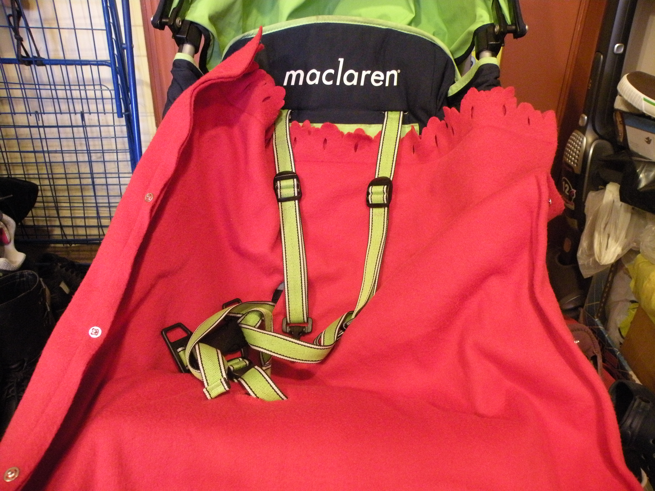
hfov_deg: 65.3
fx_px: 511
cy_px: 246
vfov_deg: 51.4
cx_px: 328
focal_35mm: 27
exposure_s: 1/8
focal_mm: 4.7
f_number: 2.8
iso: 449
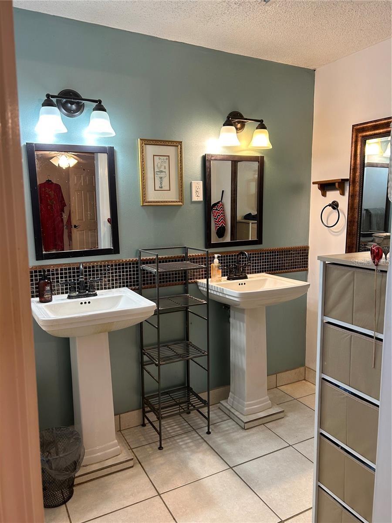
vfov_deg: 67.3
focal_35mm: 26
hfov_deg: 53.1
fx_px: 393
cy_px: 262
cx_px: 196
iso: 80
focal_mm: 5.7
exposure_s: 1/60
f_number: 1.5
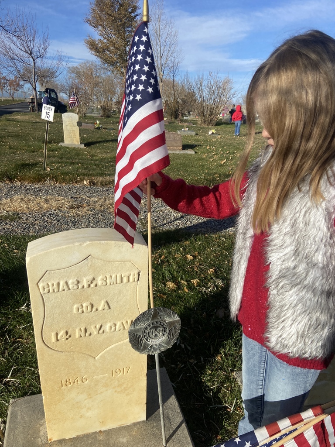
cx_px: 168
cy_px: 224
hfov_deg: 53.1
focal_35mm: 26
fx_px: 335
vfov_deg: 67.3
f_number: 1.8
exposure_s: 1/3731
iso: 32
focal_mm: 4.25
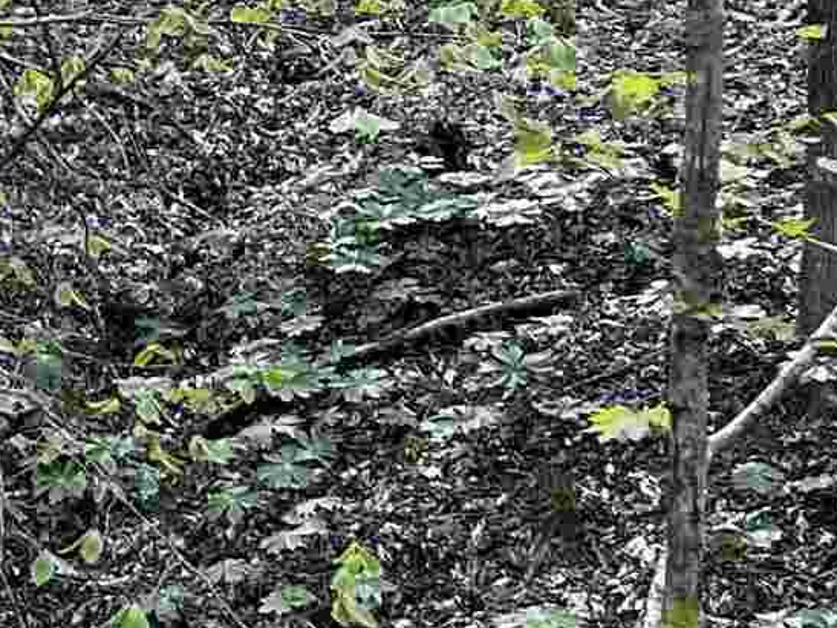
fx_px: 3529
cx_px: -453
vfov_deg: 9.8
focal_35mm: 146
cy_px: -346
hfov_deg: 12.8
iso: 50
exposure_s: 1/171
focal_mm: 5.7
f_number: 1.5
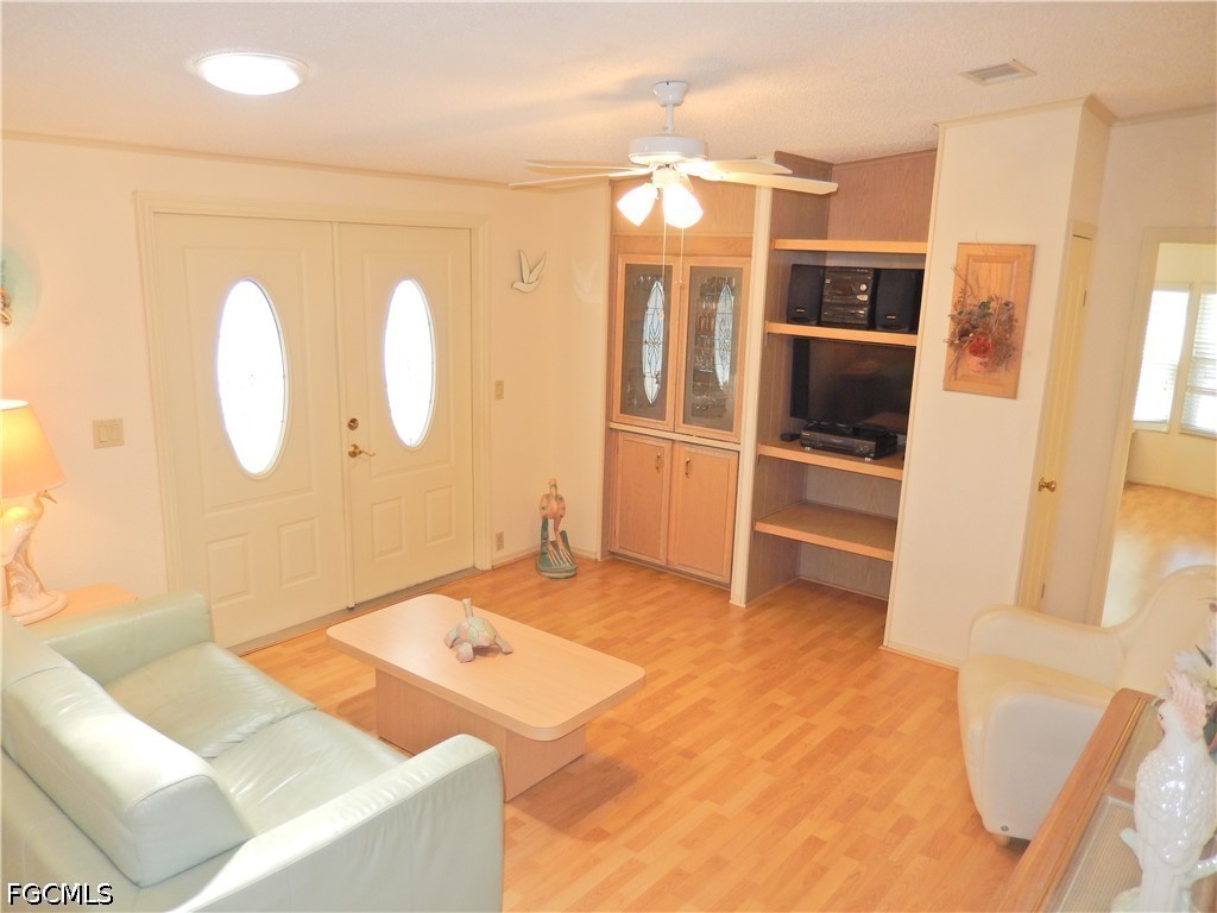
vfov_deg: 54.9
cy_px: 456
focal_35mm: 25
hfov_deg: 69.4
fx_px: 879
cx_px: 608
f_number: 3.4
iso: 180
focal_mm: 4.5
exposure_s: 1/30
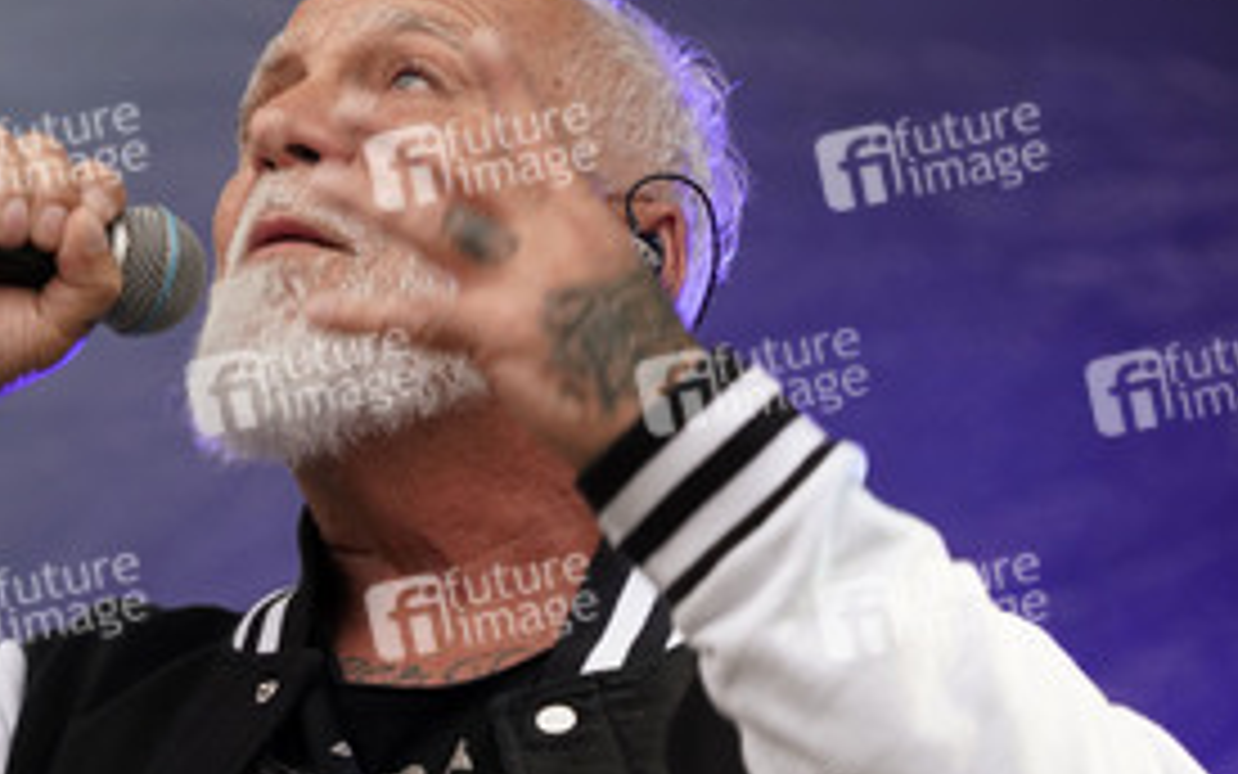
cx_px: 362
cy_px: 495
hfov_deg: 11.1
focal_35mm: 189
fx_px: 6378
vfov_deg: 6.9
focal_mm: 113
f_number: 5.6
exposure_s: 1/160
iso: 1000
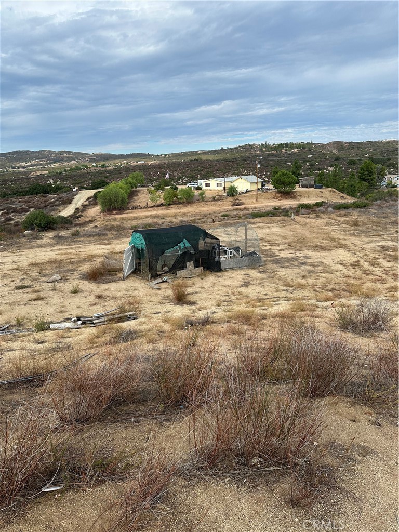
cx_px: 200
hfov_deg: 56.8
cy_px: 266
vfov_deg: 71.6
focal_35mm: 24
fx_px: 369
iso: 80
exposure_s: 1/3472
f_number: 1.78
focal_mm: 6.86
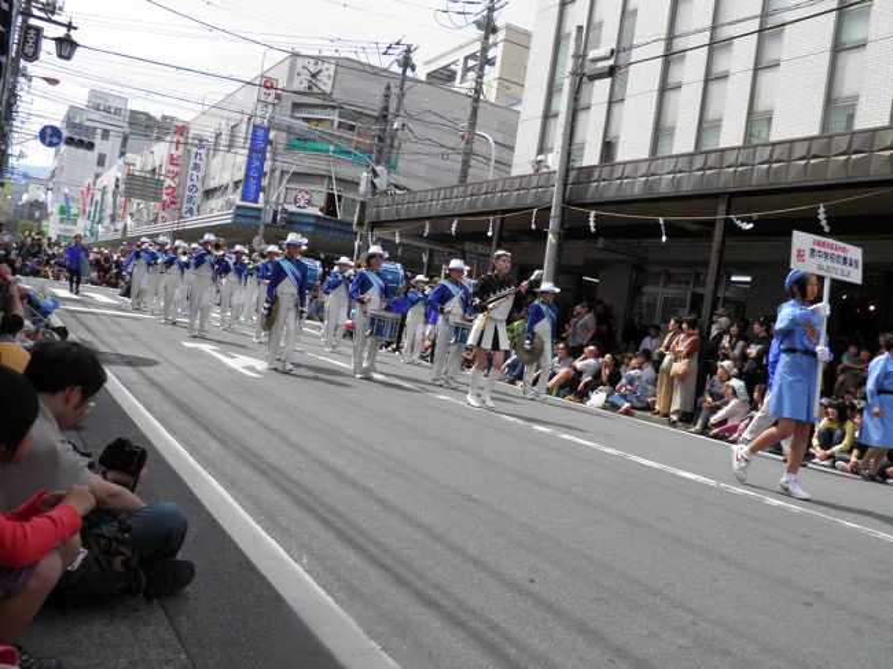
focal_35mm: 30
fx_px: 774
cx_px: 446
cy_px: 334
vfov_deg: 46.8
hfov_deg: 60.0
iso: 50
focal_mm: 5.5
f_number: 5.9
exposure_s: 1/200
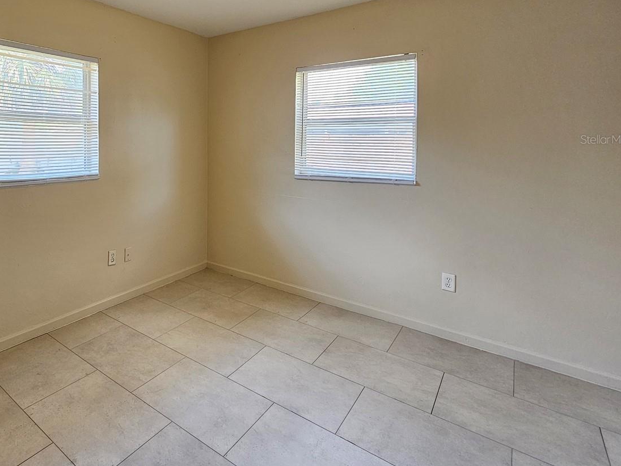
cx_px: 180
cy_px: 139
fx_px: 341
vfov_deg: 66.0
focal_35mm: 19
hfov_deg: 80.2
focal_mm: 2.2
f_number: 2.2
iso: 160
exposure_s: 1/60
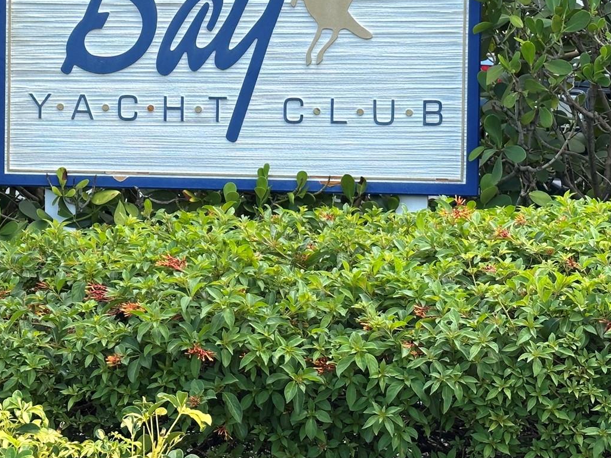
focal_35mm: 96
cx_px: 254
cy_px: 89
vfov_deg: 15.3
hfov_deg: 20.4
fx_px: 1694
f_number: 1.78
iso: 64
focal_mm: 6.86
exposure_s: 1/1062
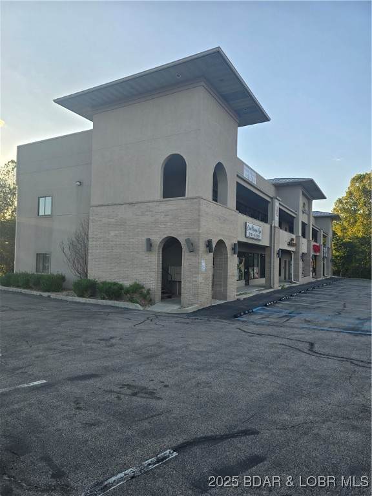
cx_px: 186
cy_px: 248
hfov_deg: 58.9
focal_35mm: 23
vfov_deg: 73.9
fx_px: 330
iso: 12
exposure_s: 1/228
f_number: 1.7
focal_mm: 6.3
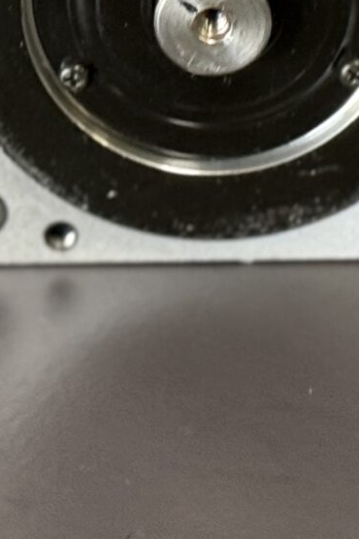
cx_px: 260
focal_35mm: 230
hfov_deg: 6.0
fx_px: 3444
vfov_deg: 8.8
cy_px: -193
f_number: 1.78
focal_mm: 6.76
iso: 250
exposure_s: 1/50
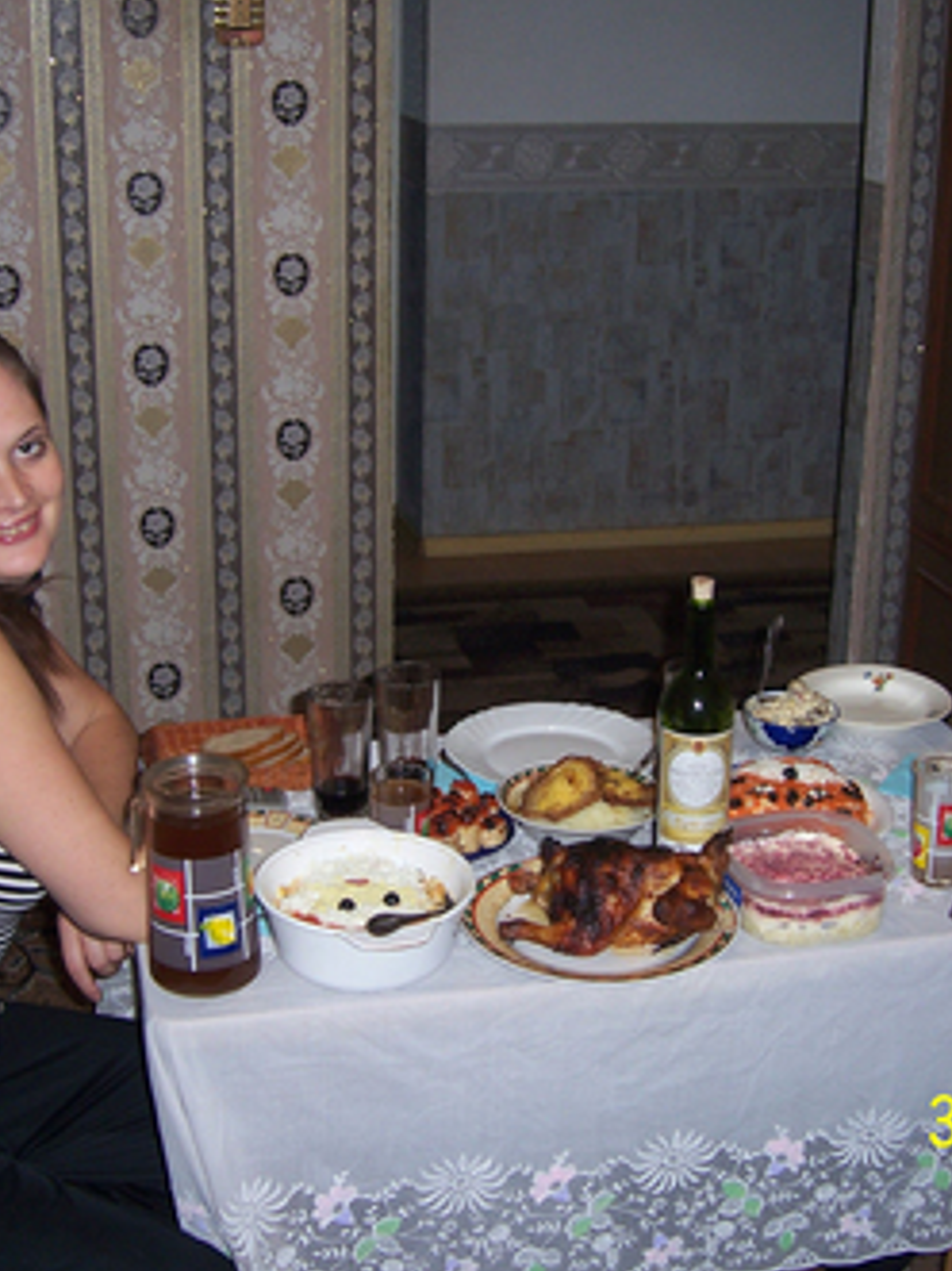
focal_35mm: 49
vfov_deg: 38.9
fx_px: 1798
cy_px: 637
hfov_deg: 29.7
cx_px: 495
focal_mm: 6
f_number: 3
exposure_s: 1/60
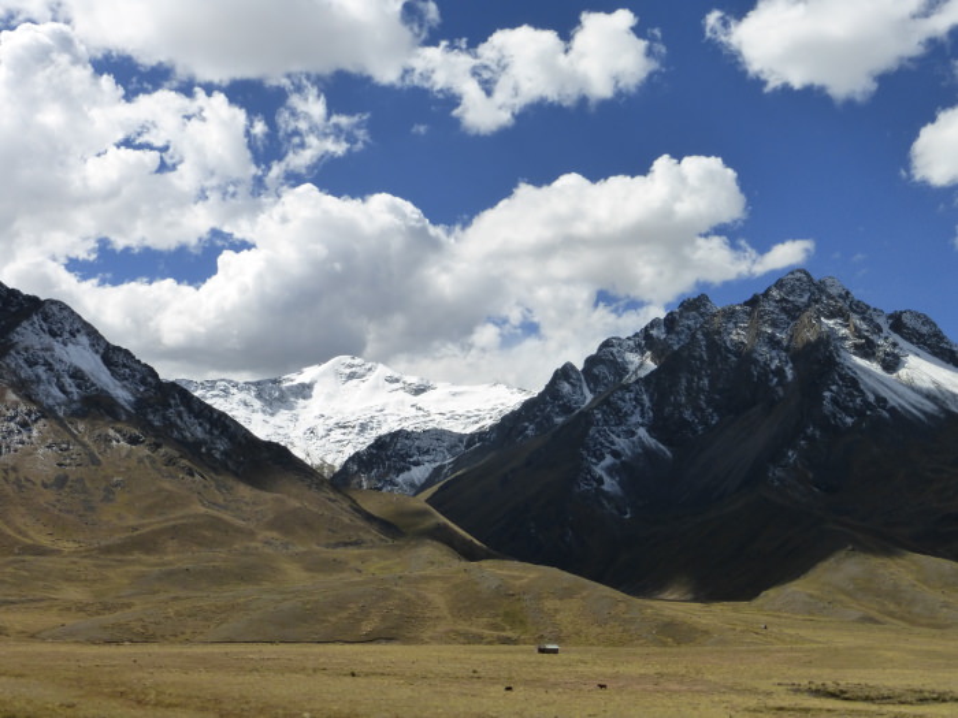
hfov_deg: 45.8
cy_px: 359
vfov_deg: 35.1
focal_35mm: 41
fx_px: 1135
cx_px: 479
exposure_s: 1/2000
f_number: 3.9
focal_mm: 7.4
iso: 160
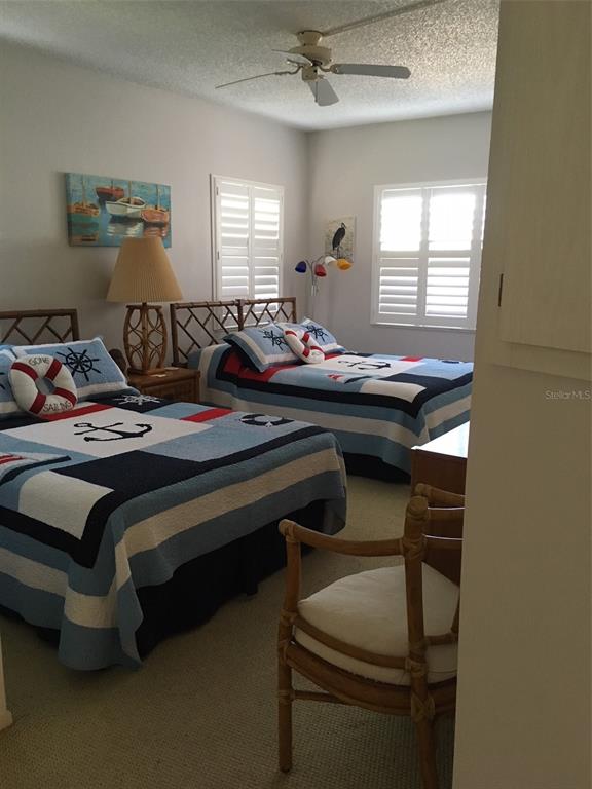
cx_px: 296
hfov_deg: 48.2
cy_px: 394
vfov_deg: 61.7
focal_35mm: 29
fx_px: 661
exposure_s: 1/30
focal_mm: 4.15
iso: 160
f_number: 2.2
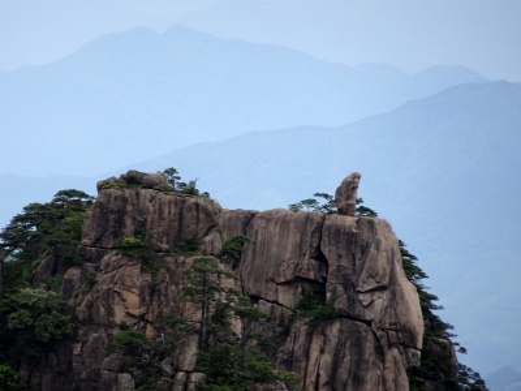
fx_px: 8158
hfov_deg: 3.7
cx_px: 260
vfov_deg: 2.7
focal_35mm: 542
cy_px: 196
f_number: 6.3
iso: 80
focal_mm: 92.59
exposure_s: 1/250
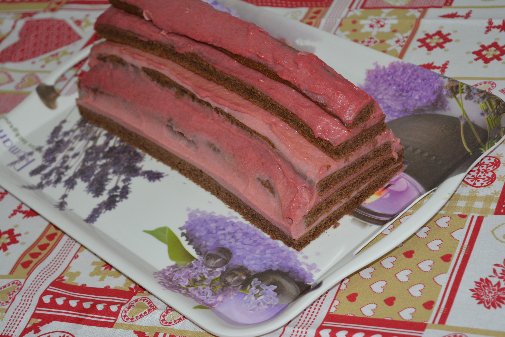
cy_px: 168
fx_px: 1158
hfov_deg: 24.6
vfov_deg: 16.6
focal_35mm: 82
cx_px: 252
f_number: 5.6
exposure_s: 1/60
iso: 900
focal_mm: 55
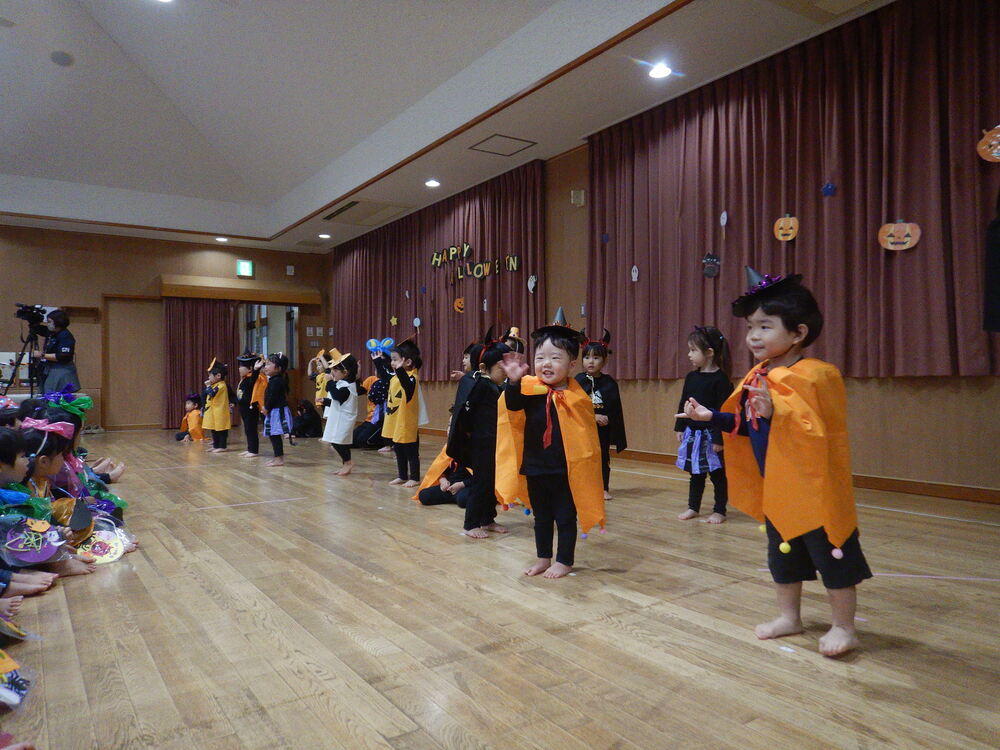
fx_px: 693
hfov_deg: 71.6
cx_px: 500
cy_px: 375
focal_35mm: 24
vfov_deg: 56.8
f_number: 2.8
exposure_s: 1/30
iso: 200
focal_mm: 4.3
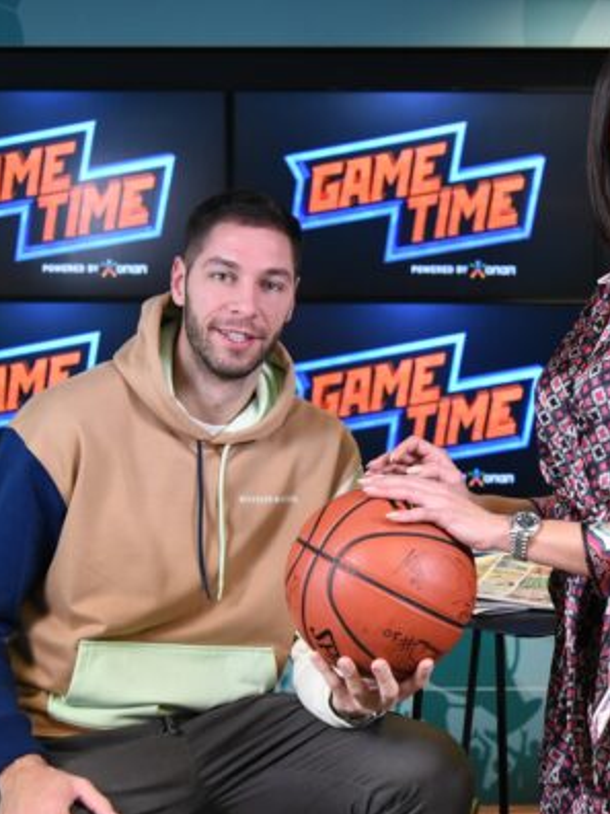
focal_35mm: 67
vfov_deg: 29.0
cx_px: 411
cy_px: 410
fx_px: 1574
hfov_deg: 21.8
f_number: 4
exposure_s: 1/320
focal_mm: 46
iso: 4000
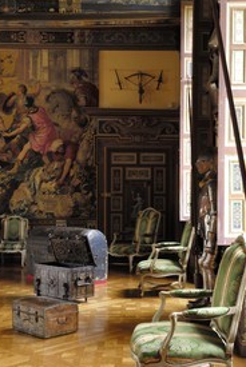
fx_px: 562
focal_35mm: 55
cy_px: 184
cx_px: 156
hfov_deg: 24.6
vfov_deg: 36.2
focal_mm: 24
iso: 100
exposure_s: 1/2
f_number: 9
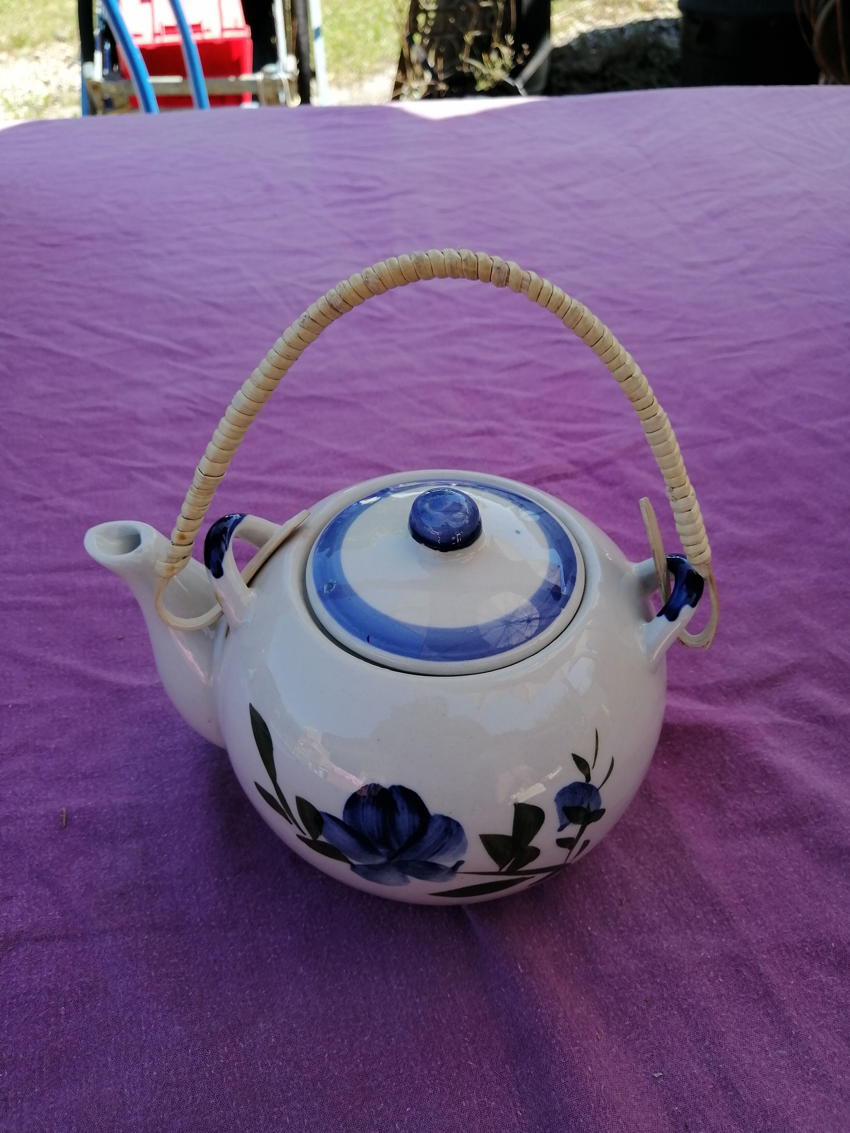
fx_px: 851
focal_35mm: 26
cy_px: 566
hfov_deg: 53.1
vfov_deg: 67.3
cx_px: 425
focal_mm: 3.96
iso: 50
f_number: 1.8
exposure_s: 1/342
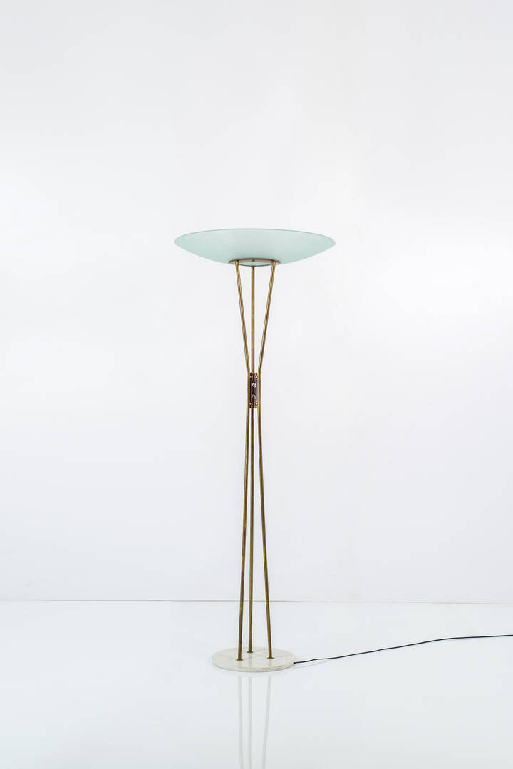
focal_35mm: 50
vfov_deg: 39.6
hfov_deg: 27.0
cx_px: 256
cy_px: 384
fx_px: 1068
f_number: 10
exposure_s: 1/200
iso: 100
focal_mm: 50
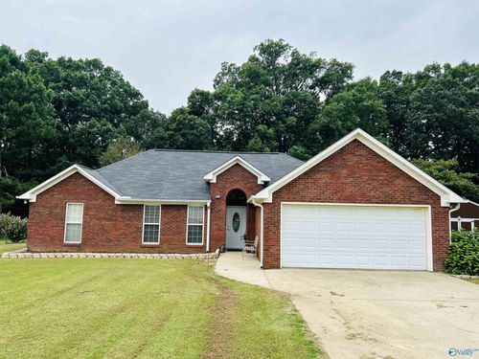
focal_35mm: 26
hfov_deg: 67.3
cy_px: 180
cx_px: 240
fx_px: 360
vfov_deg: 53.1
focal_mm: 5.7
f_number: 1.5
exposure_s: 1/1412
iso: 50
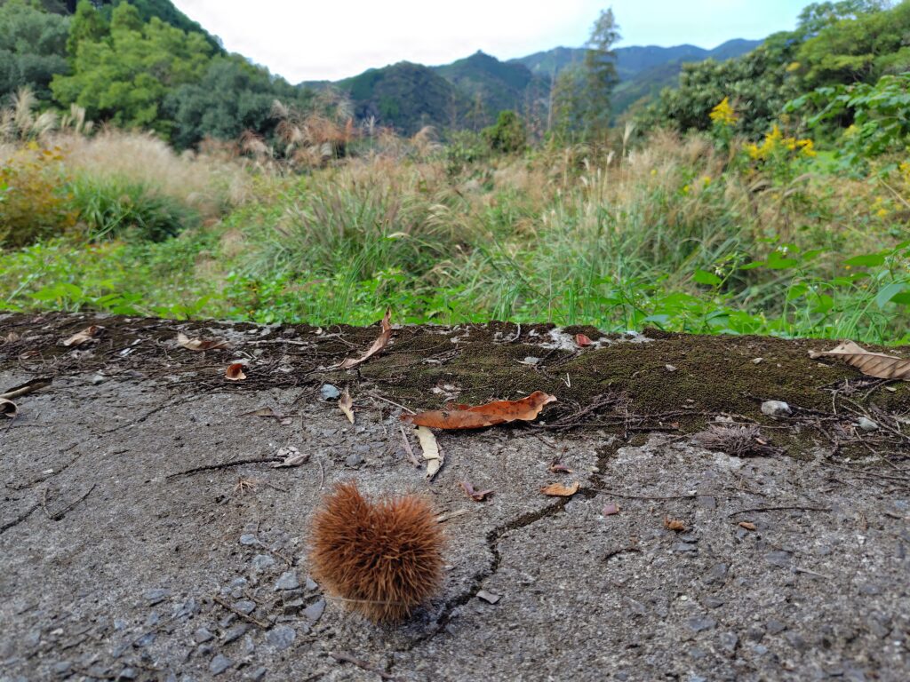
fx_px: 605
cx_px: 455
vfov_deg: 58.9
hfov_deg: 73.9
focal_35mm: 23
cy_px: 341
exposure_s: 1/505
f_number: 1.9
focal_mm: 5.6
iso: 50
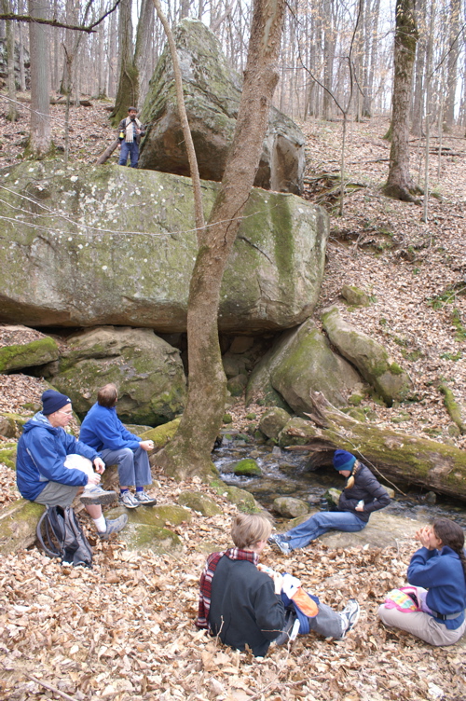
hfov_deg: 47.8
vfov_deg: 67.4
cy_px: 350
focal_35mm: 27
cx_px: 233
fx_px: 525
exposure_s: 1/80
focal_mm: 18
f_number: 3.5
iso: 100
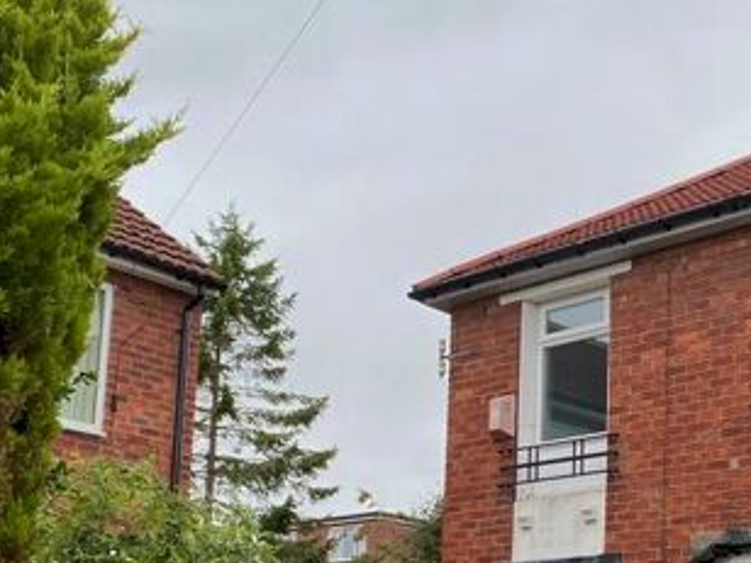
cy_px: 557
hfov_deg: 31.8
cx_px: 607
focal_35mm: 59
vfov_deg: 23.8
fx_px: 1280
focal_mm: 4.25
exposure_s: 1/393
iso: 32
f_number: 1.8
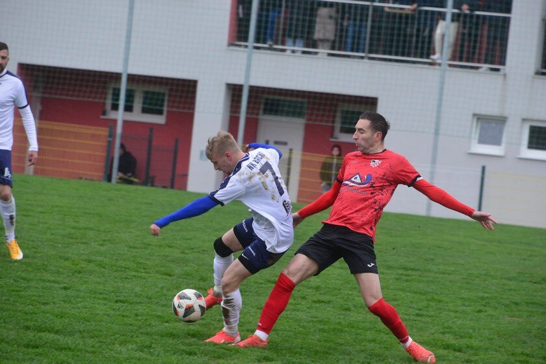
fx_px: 4550
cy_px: 182
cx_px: 273
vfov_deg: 4.6
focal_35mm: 300
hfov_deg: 6.9
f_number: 9
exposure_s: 1/320
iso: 2000
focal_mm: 300
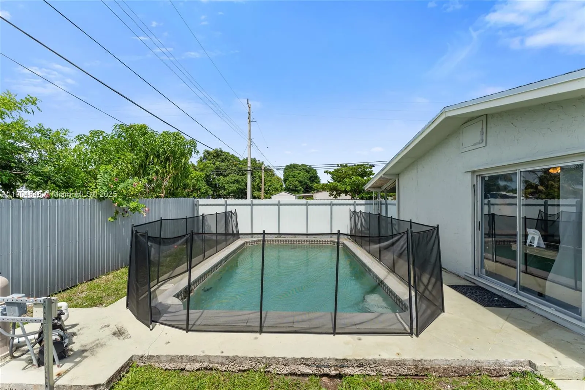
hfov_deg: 104.3
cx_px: 292
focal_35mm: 14
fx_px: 227
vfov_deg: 81.2
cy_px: 195
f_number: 9
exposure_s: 1/1250
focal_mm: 14
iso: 500
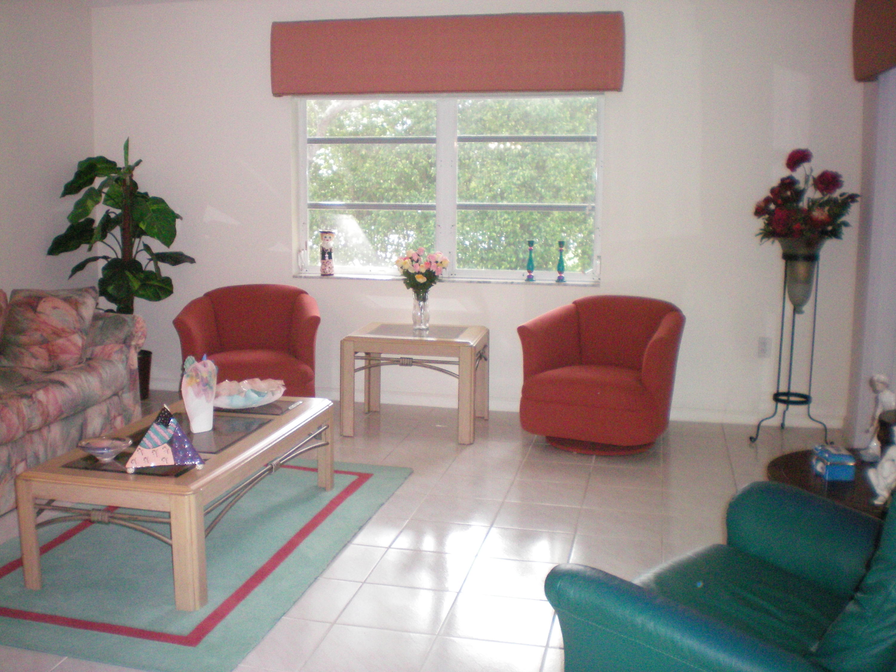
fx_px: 984
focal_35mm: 38
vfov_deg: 37.7
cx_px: 448
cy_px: 336
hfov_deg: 49.0
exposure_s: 1/60
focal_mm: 6.3
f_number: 3.1
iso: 400
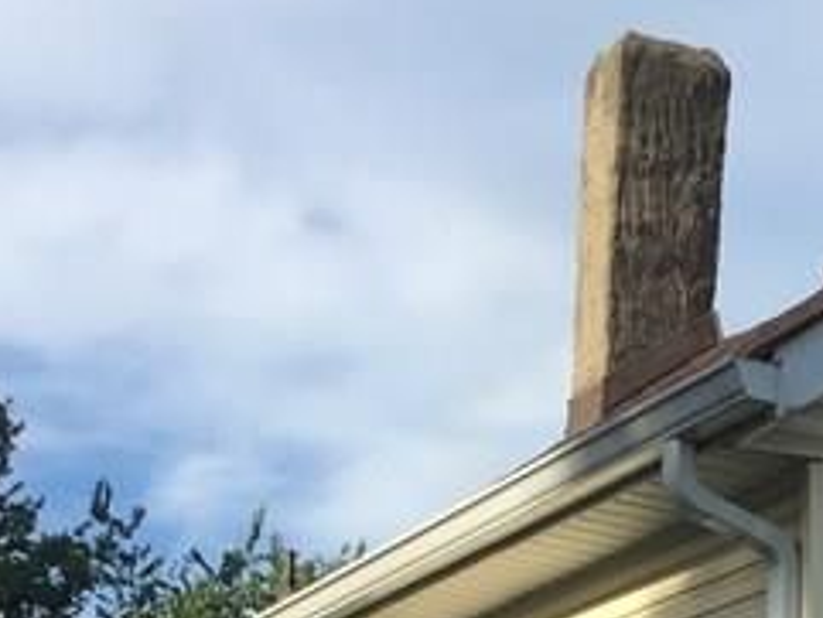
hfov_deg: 15.4
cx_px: 1024
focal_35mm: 123
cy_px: 1137
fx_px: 2926
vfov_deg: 11.2
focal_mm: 4.15
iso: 32
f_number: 2.2
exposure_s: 1/1522
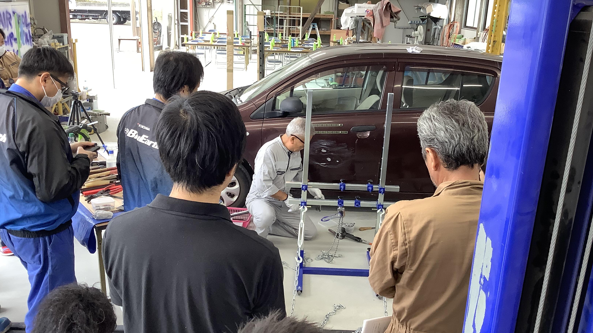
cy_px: 168
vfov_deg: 34.7
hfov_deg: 58.0
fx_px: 535
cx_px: 295
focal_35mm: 34
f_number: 2.4
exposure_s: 1/60
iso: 80
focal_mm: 3.3
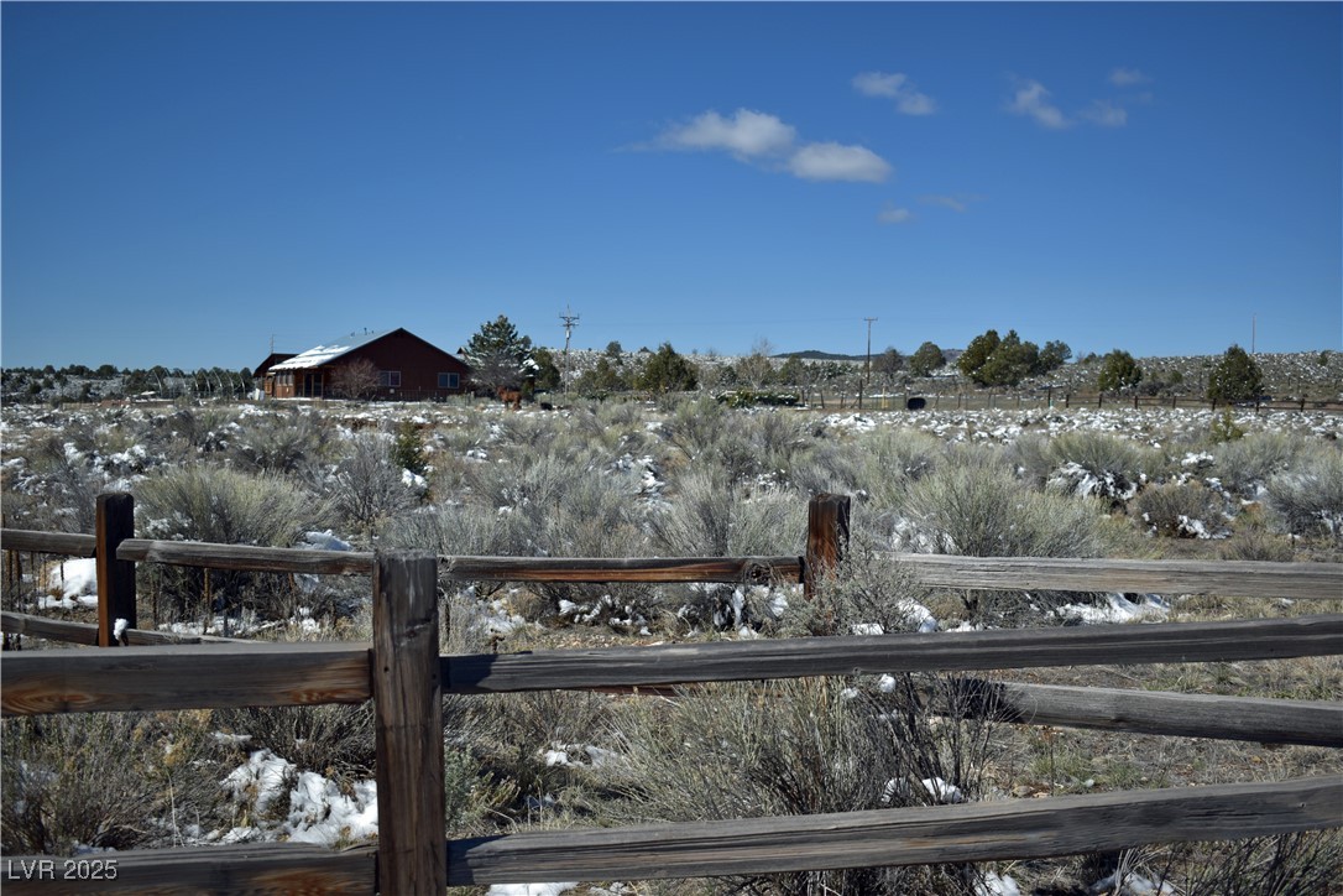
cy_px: 448
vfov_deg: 36.9
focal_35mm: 36
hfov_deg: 53.1
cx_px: 672
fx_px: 1343
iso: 100
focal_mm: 24
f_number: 4
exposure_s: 1/1600
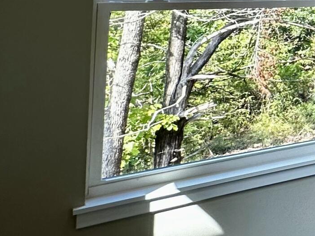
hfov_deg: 18.6
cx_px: 646
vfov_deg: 22.6
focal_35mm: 60
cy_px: -40
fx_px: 546
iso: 64
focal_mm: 2.22
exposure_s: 1/120
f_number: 2.2
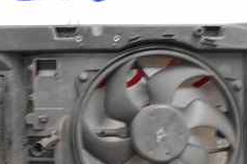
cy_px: 131
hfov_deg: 32.3
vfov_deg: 21.6
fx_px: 425
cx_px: 98
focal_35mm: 62
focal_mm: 5.1
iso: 400
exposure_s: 1/15
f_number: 3.4
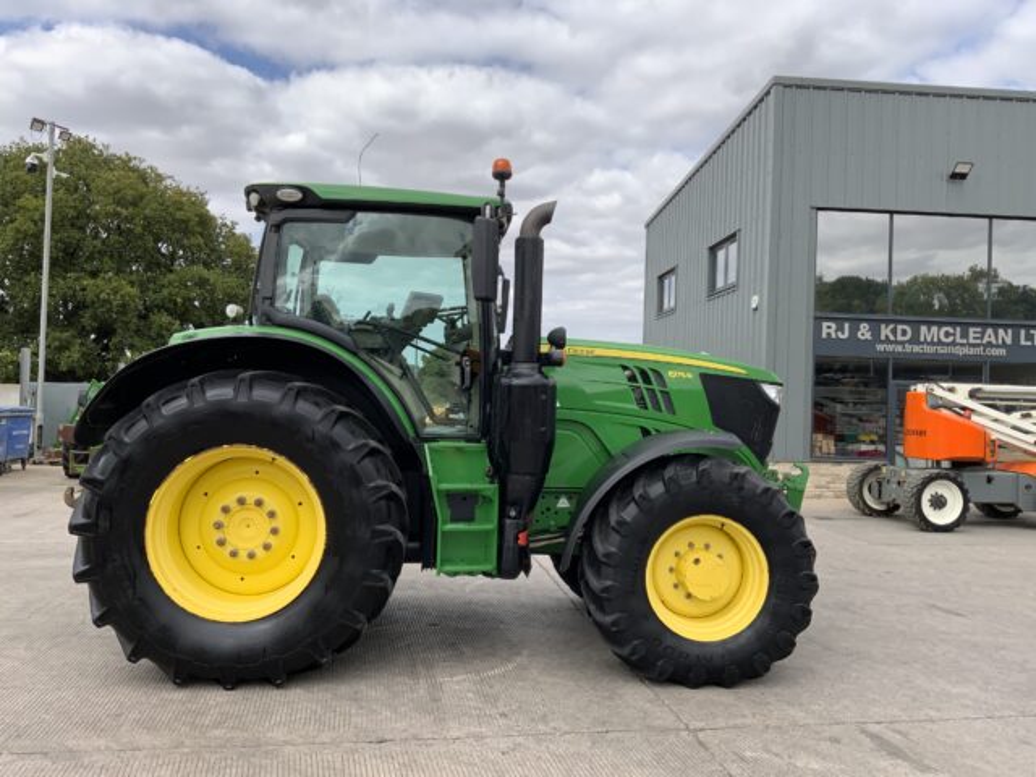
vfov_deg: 48.2
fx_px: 868
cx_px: 518
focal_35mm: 29
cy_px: 388
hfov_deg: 61.7
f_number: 1.8
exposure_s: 1/898
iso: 16
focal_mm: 3
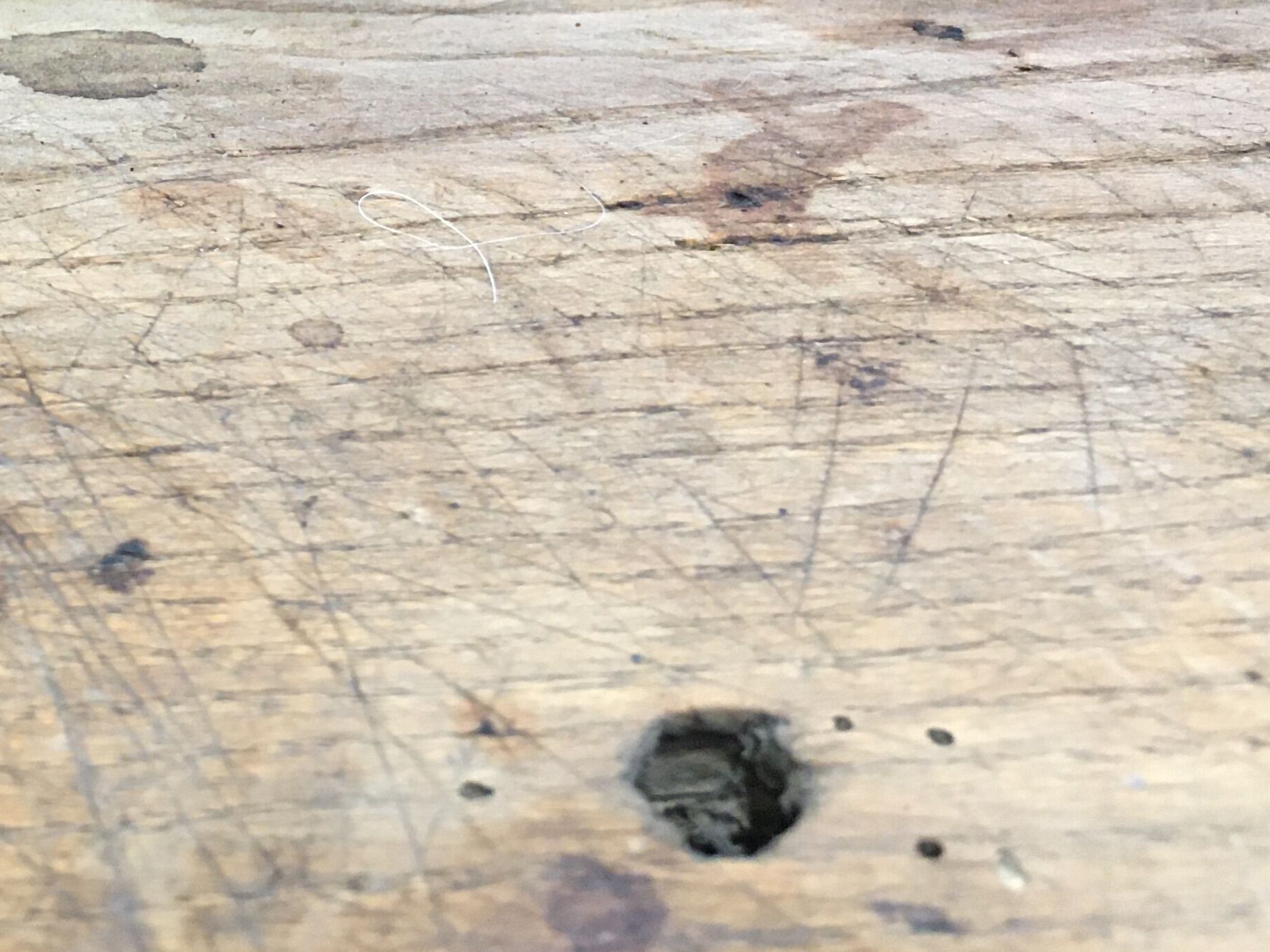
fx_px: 2348
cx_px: 114
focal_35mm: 64
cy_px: -74
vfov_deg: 21.8
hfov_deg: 29.0
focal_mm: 4.15
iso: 160
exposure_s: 1/33
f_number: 2.2
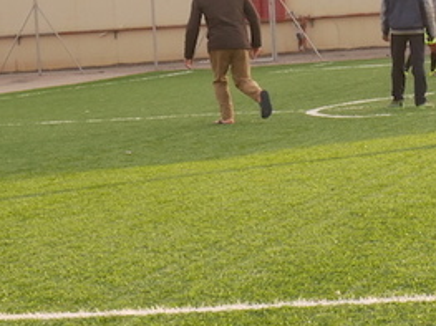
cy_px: 289
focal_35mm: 178
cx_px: 351
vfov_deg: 8.3
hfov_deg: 11.1
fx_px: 2241
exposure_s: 1/160
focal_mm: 25
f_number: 7.1
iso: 400
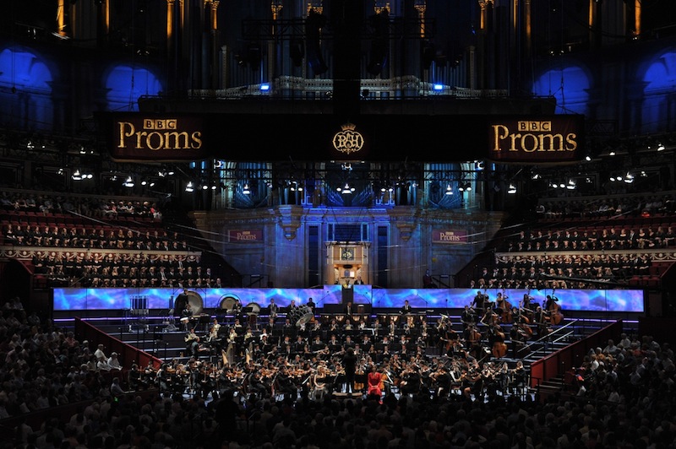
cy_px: 224
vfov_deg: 26.9
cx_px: 338
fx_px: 938
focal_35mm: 50
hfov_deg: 39.6
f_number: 5
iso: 3200
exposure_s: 1/125
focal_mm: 50
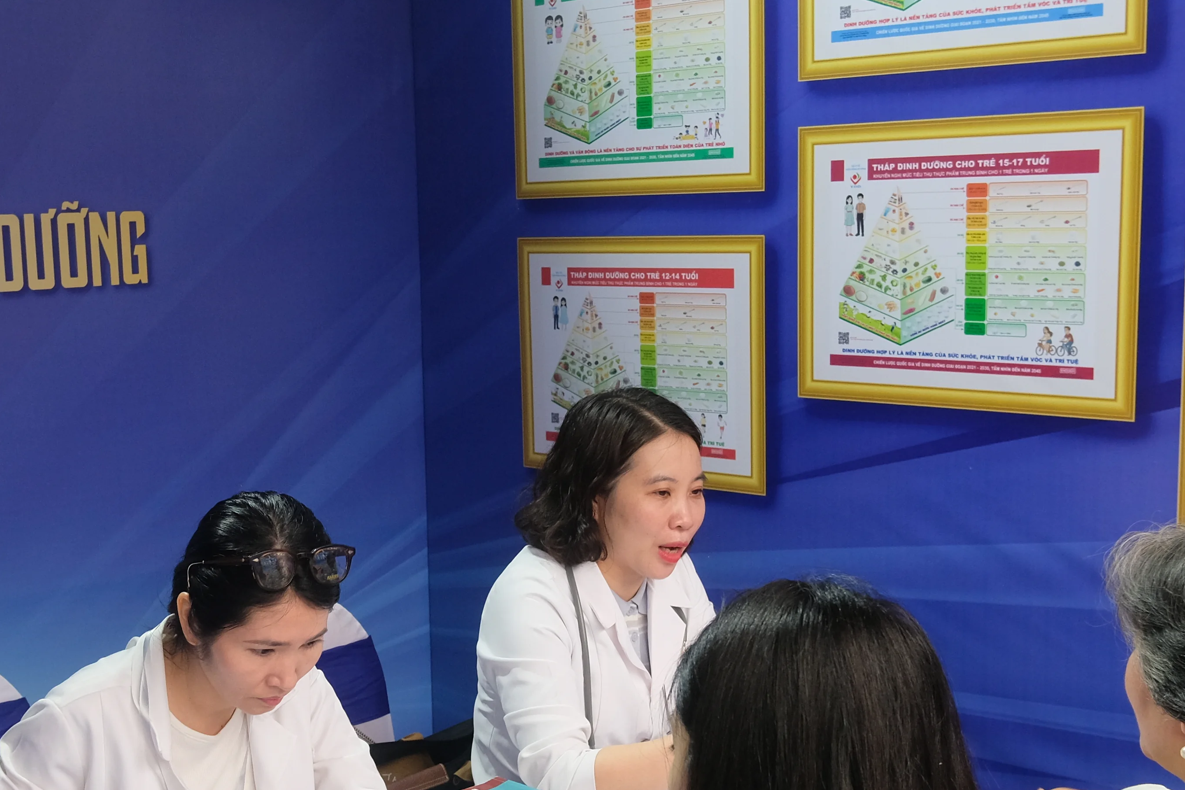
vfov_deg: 26.5
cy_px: 451
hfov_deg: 38.6
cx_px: 437
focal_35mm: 51
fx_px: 1679
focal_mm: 15
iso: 800
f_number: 3.5
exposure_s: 1/42
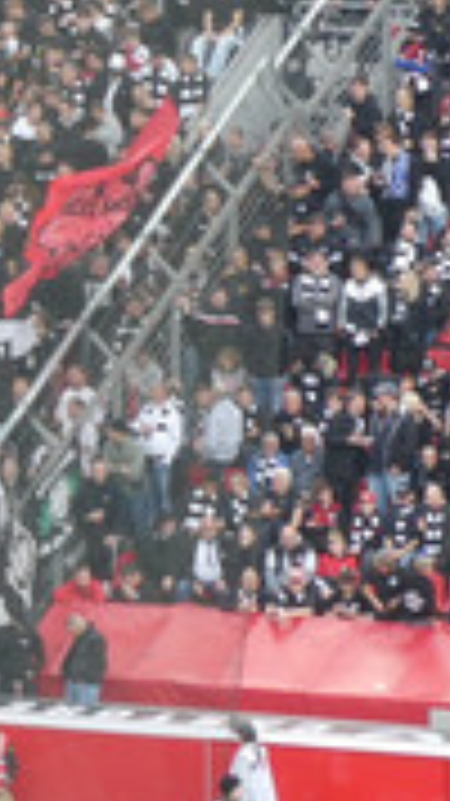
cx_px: -580
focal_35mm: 528
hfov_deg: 2.3
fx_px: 11211
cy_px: -72
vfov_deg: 4.1
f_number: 5.3
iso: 200
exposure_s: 1/80
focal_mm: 24.2
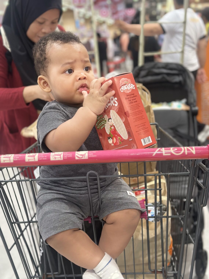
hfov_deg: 30.3
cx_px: 104
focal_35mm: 48
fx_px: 386
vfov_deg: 39.7
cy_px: 140
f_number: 1.78
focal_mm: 6.86
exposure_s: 1/100
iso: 250
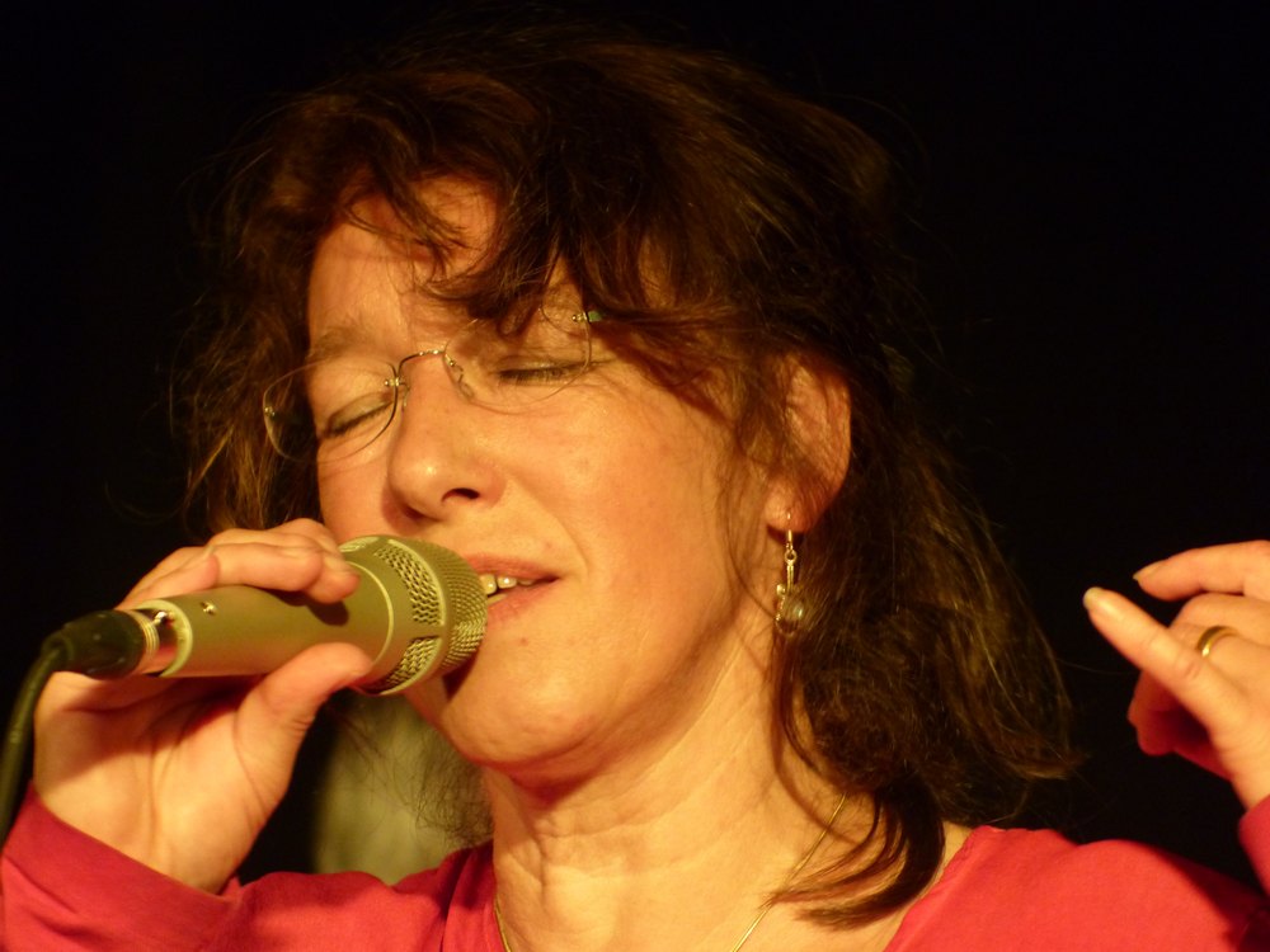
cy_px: 476
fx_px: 19628
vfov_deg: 2.8
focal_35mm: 535
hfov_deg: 3.7
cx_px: 635
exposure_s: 1/40
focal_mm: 96.3
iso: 400
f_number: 2.8
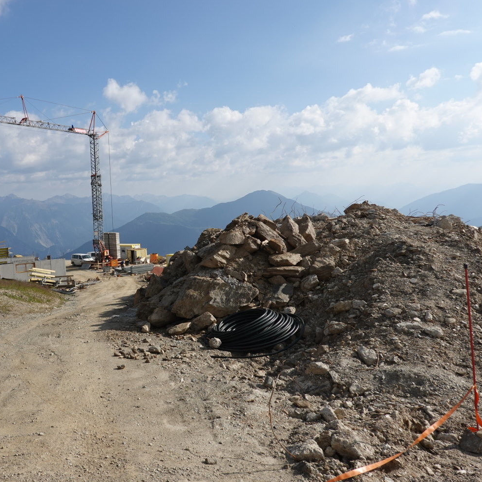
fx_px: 488
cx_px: 143
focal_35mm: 31
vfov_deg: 52.5
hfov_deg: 51.1
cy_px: 239
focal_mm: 9
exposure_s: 1/640
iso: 125
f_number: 6.3
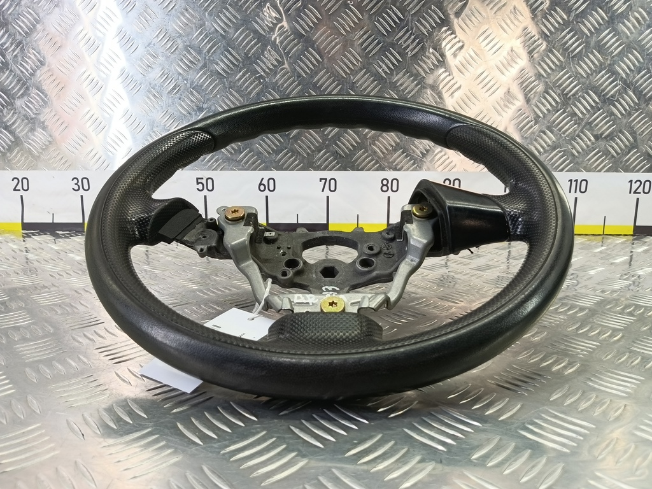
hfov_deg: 73.9
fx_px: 433
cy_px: 244
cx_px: 326
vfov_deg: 58.9
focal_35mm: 23
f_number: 1.6
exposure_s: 1/50
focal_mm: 4.11
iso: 140
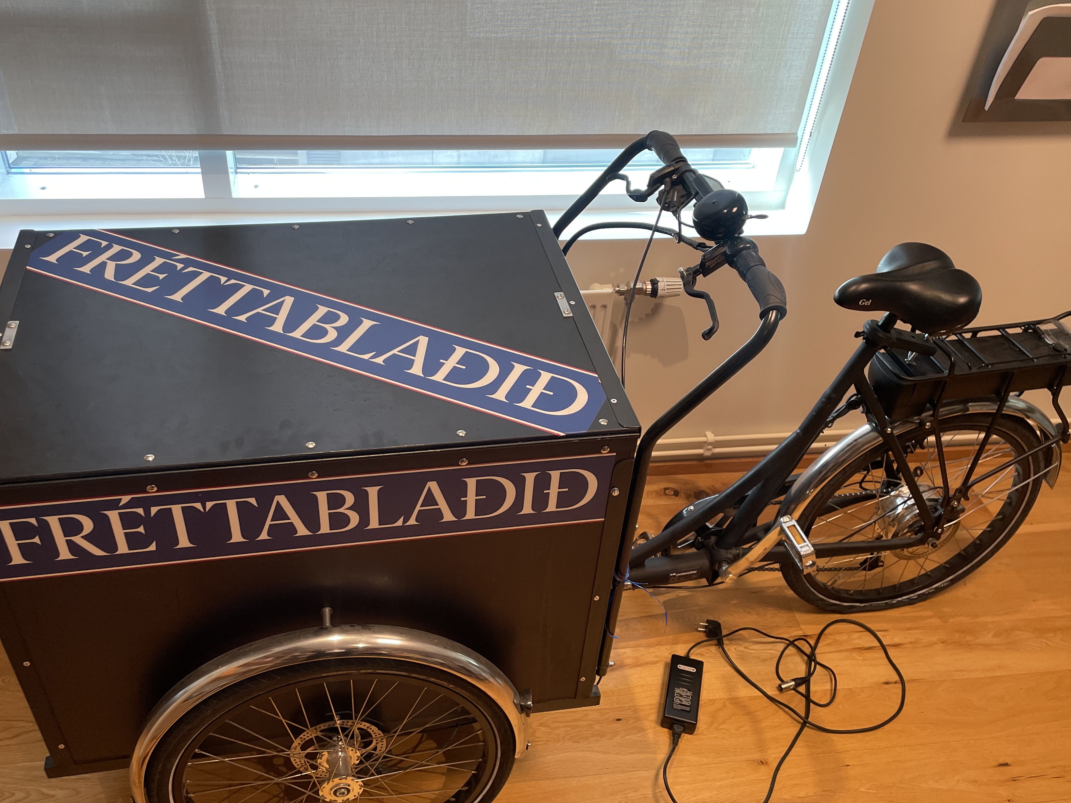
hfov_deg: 56.7
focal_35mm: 32
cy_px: 439
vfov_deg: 44.1
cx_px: 480
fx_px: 990
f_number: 1.6
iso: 100
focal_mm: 4.2
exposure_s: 1/100
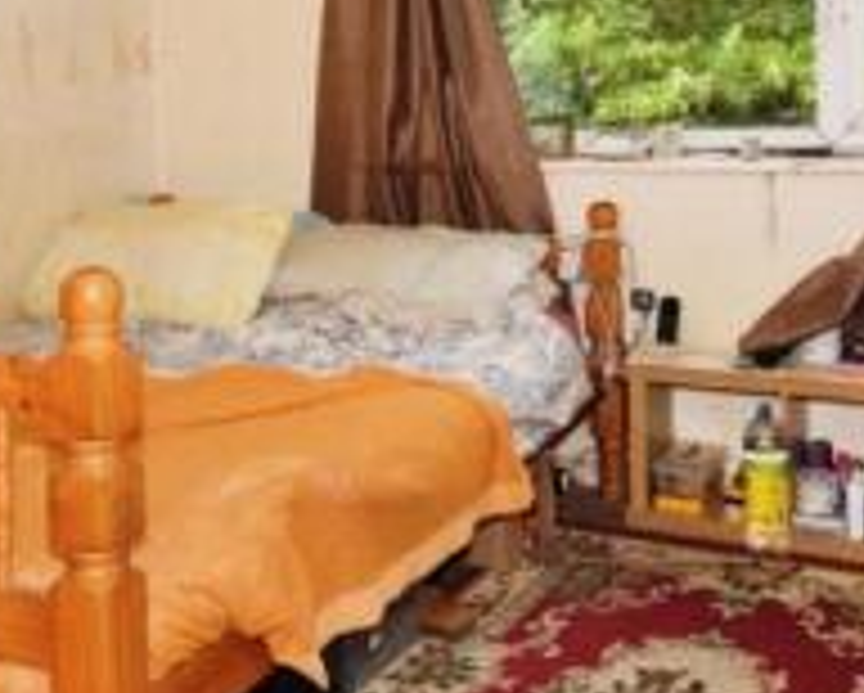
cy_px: -29
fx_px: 1229
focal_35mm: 48
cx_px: 326
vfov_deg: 29.1
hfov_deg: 38.5
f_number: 9
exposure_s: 1/60
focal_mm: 10
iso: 1000
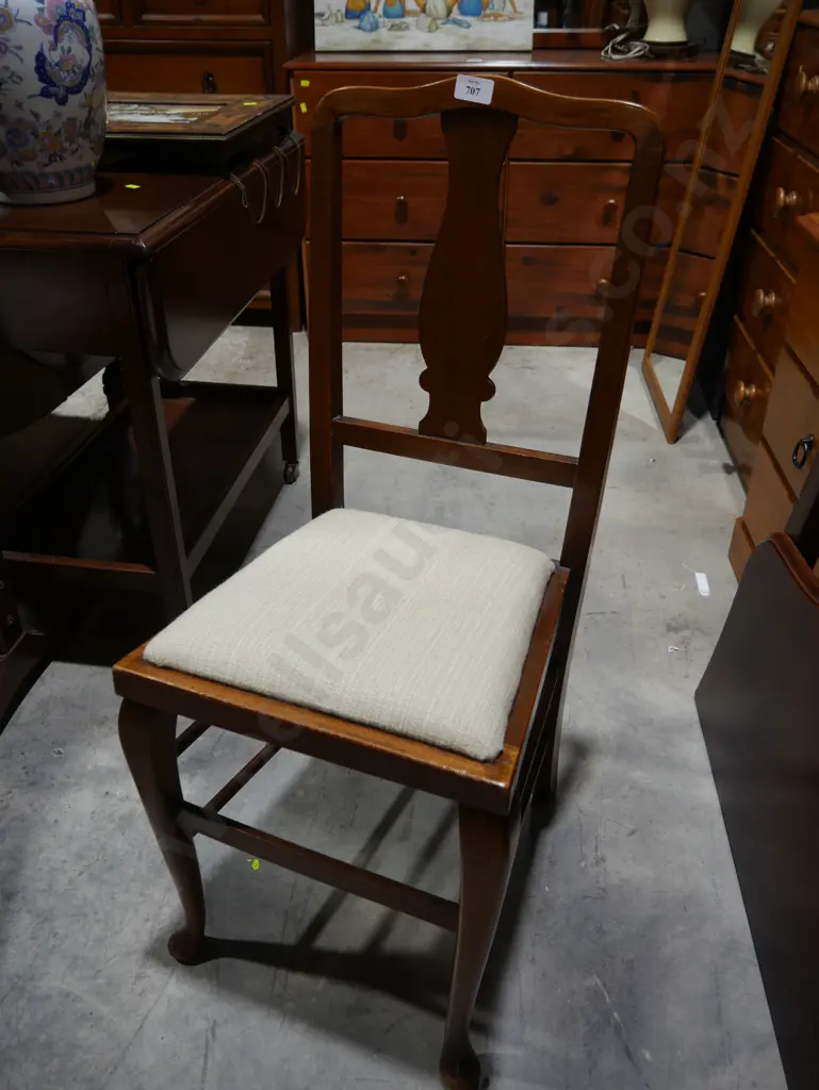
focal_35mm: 28
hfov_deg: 49.8
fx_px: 883
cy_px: 545
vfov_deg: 63.4
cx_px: 410
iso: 200
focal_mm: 14
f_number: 3.5
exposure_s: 1/80
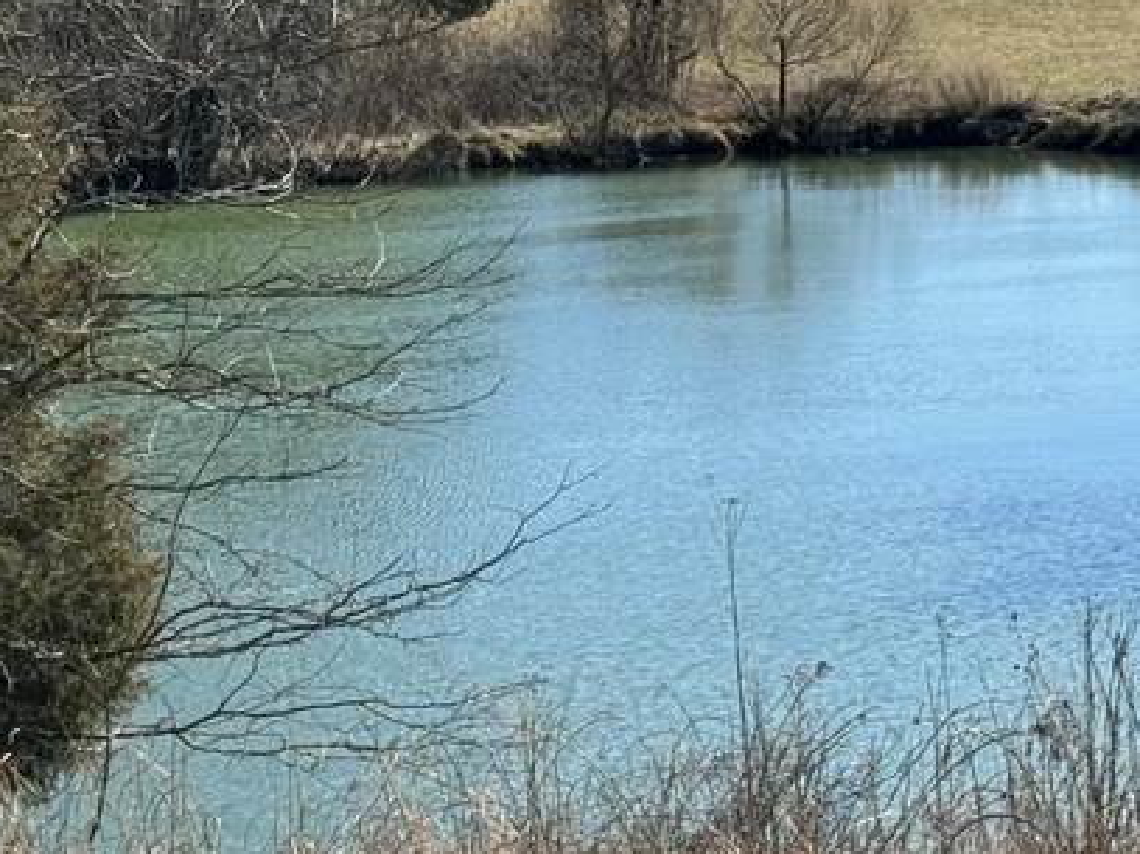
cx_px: 401
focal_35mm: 151
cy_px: 325
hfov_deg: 13.1
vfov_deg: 9.8
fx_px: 4971
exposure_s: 1/3096
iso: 64
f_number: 1.78
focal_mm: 6.86
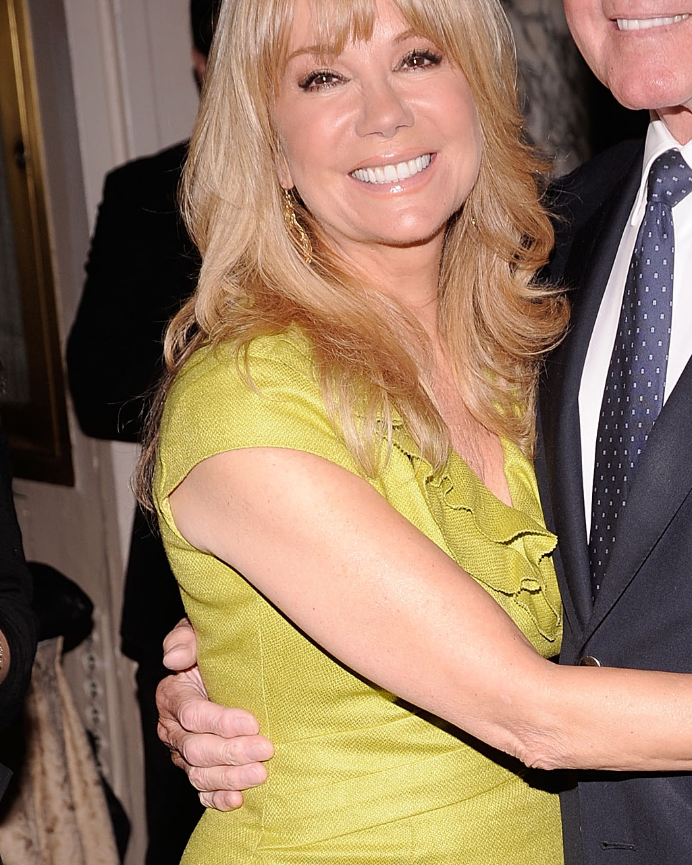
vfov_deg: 15.6
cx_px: 575
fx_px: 3149
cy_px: 573
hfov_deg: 12.5
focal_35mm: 123
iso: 320
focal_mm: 56
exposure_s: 1/160
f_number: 7.1
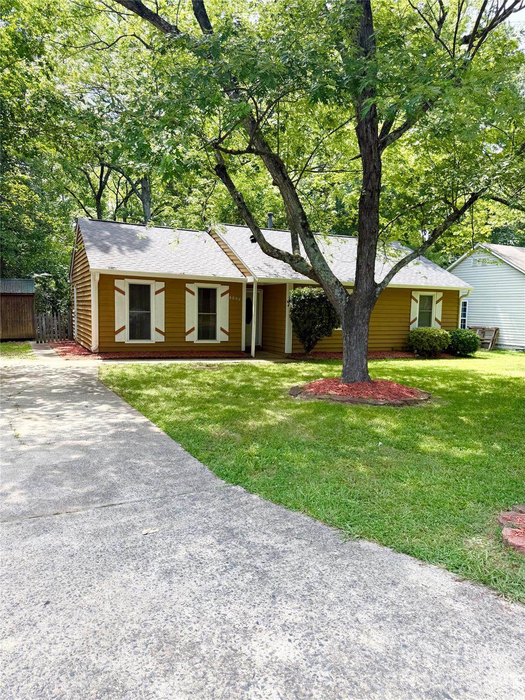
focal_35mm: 24
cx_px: 262
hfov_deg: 56.8
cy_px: 350
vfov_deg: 71.6
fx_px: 485
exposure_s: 1/563
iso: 80
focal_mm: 6.76
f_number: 1.78
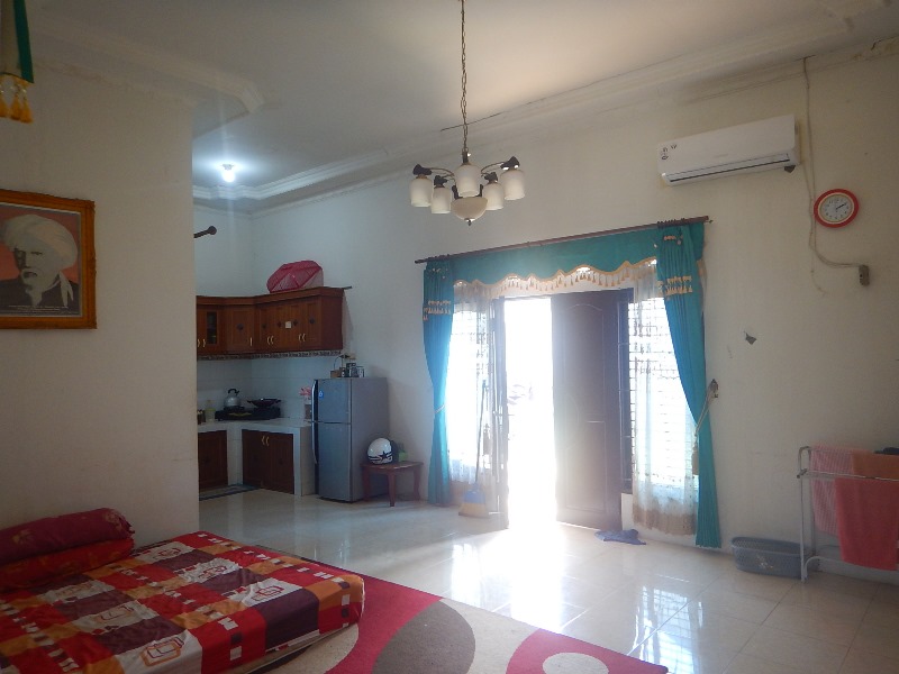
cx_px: 450
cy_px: 337
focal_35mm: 24
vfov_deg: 56.8
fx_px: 623
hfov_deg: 71.6
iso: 160
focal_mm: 4.3
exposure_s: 1/30
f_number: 2.8
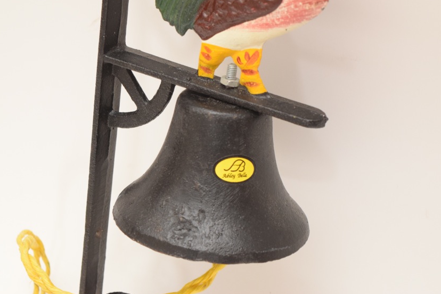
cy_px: 119
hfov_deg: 20.5
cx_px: 218
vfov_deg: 13.7
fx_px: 1220
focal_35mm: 100
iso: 1400
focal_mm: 55
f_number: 5.6
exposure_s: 1/60
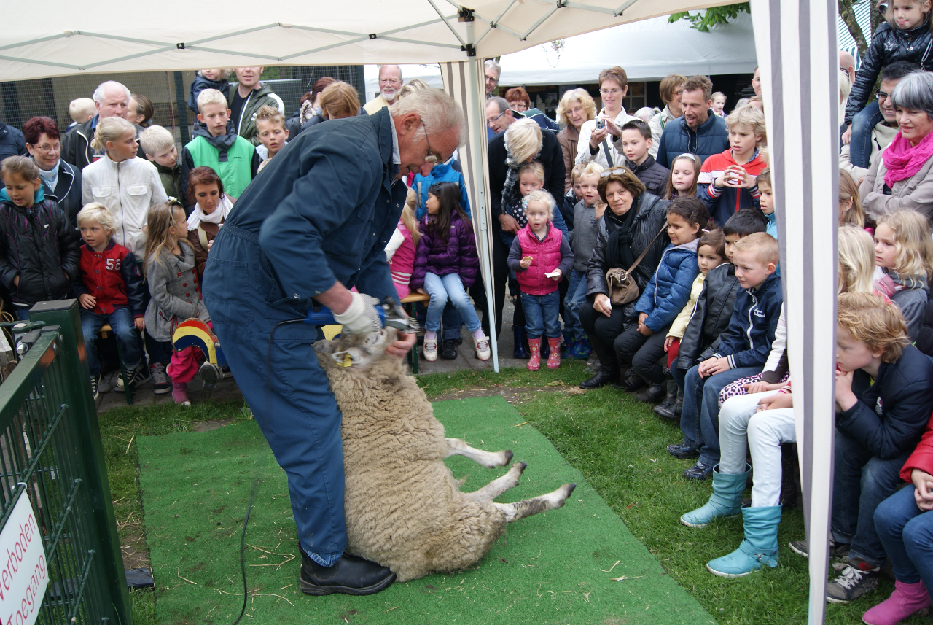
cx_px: 466
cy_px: 312
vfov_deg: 43.7
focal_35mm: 30
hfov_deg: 61.9
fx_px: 778
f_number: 4.5
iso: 100
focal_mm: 20
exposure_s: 1/40
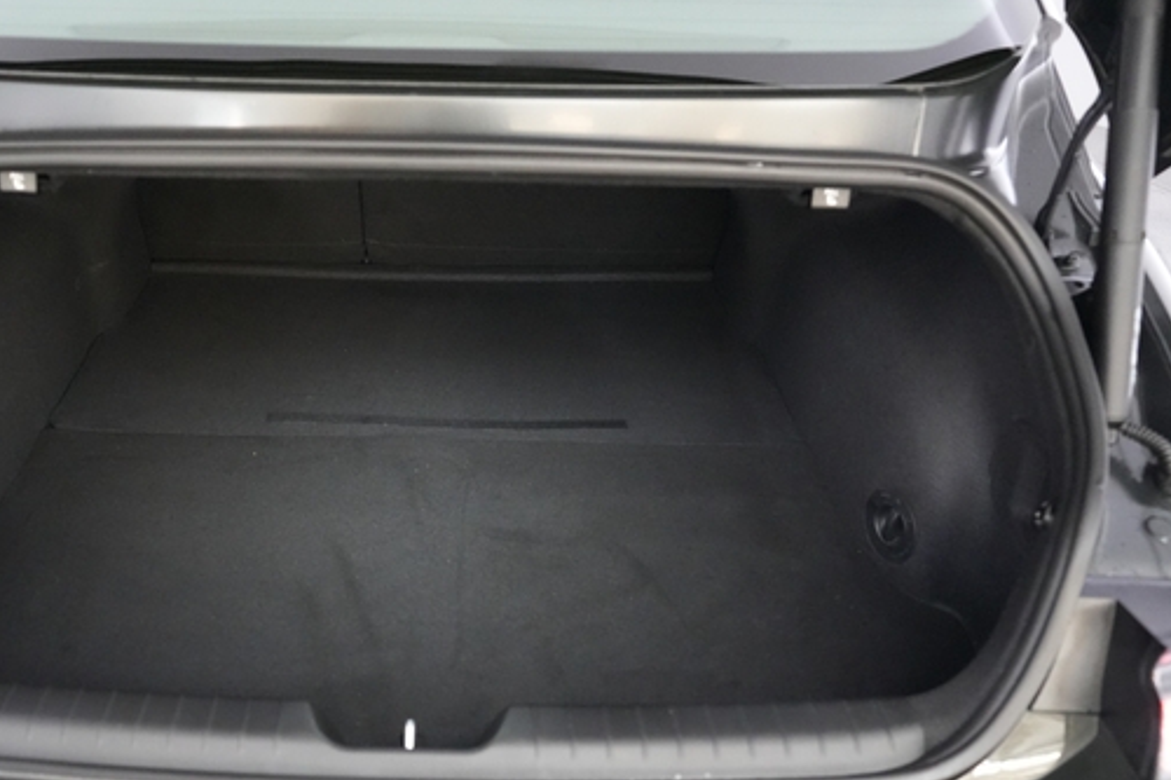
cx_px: 429
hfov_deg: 57.9
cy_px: 492
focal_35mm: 32
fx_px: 1040
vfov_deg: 40.8
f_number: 2.8
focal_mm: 25
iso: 10000
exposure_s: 1/160
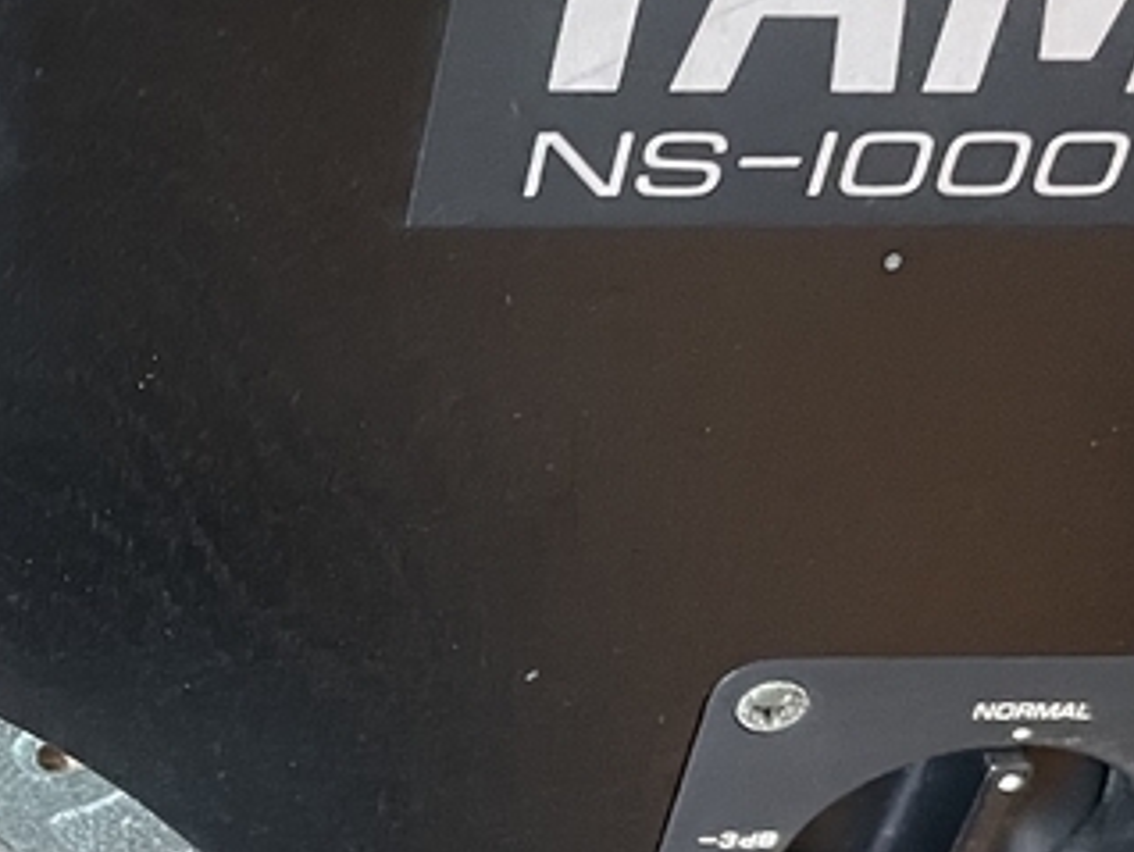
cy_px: 752
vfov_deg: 15.0
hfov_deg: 19.4
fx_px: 3213
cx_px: -18
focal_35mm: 98
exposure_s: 1/40
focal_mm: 4.2
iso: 500
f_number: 1.6
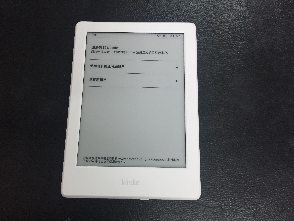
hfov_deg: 61.7
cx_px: 147
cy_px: 110
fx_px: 246
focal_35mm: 29
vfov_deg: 48.2
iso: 80
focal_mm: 4.15
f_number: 2.2
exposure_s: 1/33
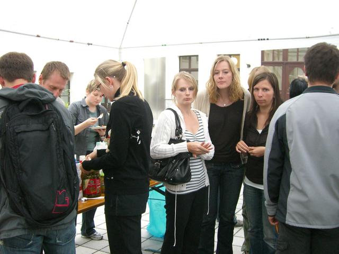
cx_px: 170
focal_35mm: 38
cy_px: 127
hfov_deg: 49.0
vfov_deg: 37.7
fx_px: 372
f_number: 2.7
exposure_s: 1/50
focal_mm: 6.2
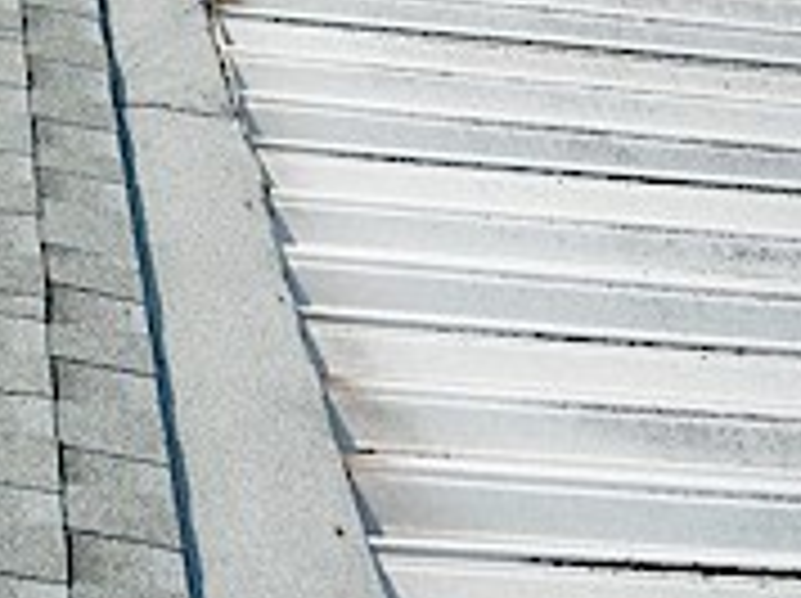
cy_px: 74
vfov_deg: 13.7
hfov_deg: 18.1
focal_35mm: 107
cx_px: 81
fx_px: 2473
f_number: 6.4
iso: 50
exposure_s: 1/271
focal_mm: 6.3
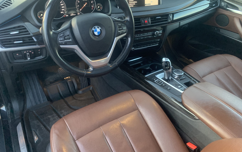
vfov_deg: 44.3
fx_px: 185
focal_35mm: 28
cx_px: 120
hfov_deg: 66.5
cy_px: 60
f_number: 1.8
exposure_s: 1/37
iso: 400
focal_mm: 4.25
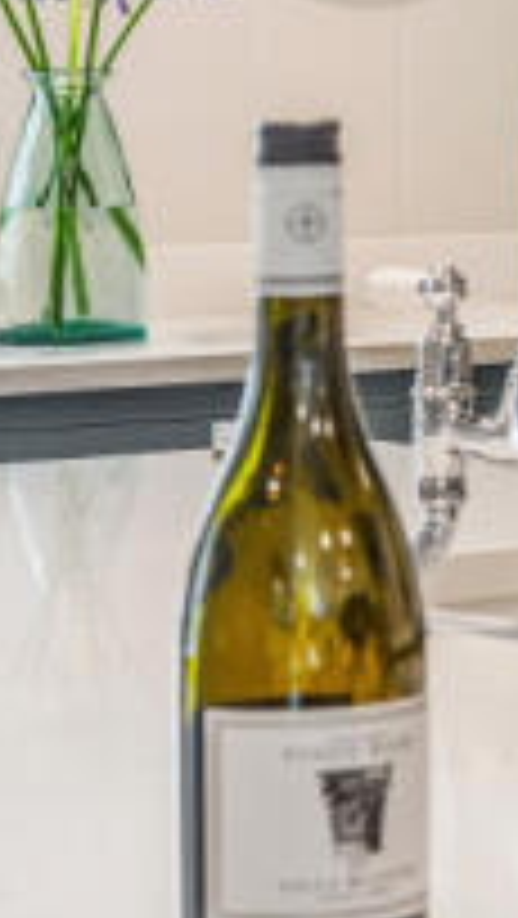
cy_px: 74
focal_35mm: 168
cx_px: 1430
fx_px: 4096
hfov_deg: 6.7
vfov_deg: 12.7
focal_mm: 50
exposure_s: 1/2.5
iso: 100
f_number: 8
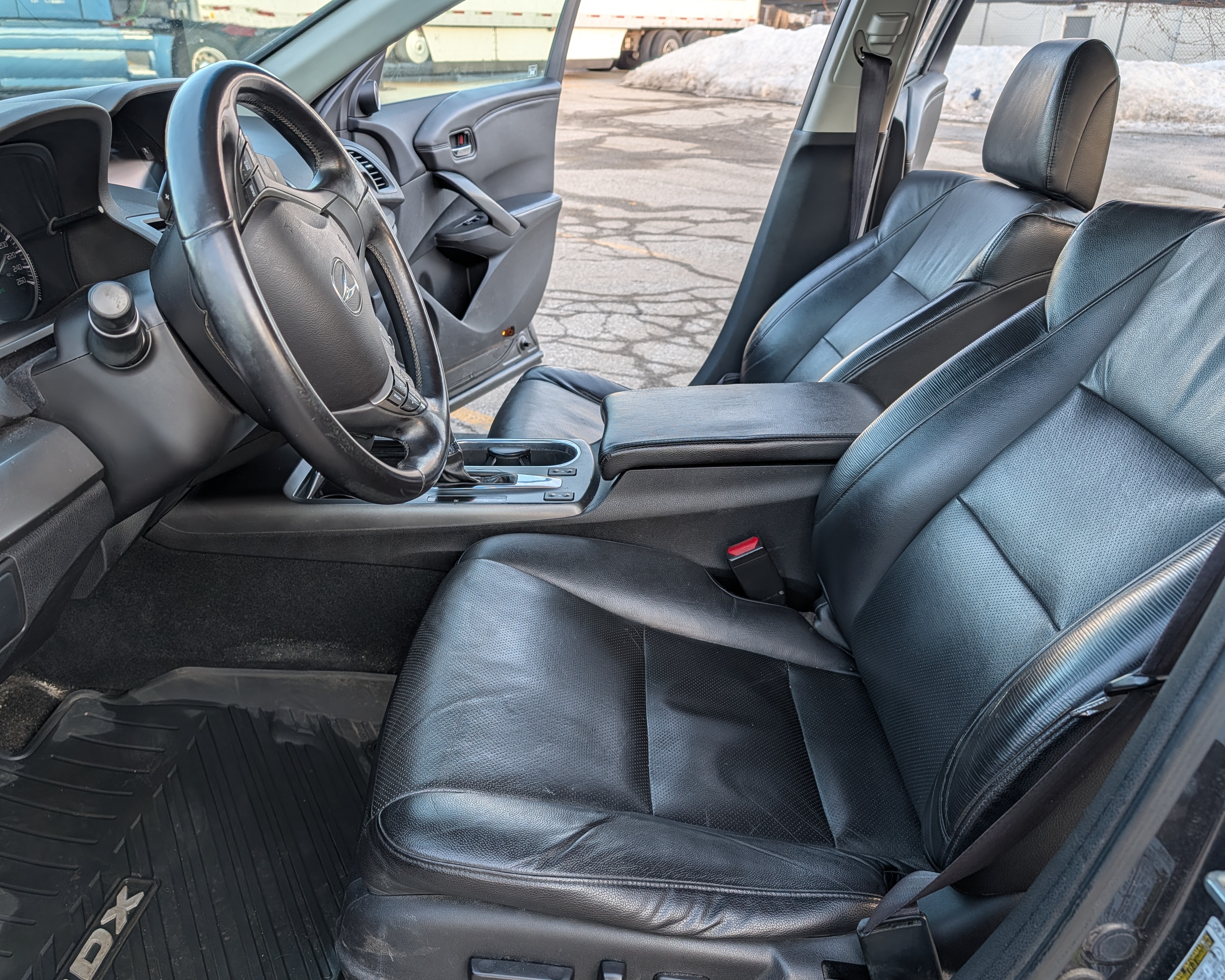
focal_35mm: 25
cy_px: 490
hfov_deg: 68.1
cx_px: 593
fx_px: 906
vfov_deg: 56.8
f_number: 1.68
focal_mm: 6.9
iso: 28
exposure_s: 1/86.4
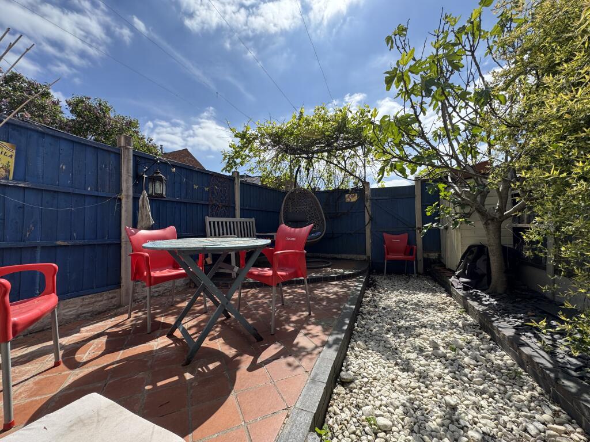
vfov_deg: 85.7
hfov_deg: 102.1
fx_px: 239
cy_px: 221
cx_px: 295
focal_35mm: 14
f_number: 2.2
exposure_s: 1/1034
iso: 40
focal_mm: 2.22
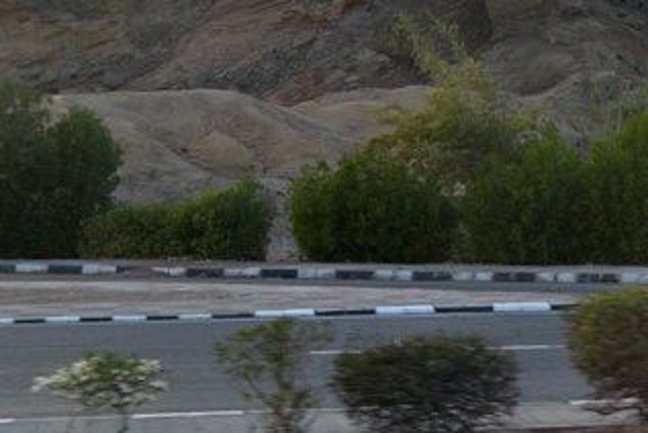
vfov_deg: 13.5
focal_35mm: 101
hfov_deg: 19.6
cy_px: 127
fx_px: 1823
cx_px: 639
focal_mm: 29
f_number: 5.6
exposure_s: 1/125
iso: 160
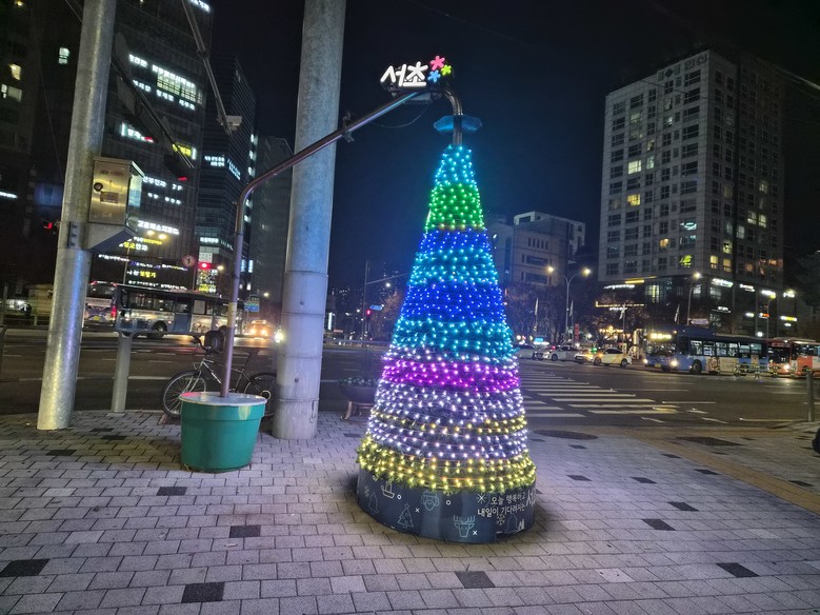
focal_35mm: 23
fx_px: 545
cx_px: 410
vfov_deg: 58.9
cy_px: 308
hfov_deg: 73.9
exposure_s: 1/120
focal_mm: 5.4
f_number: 1.8
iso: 1000
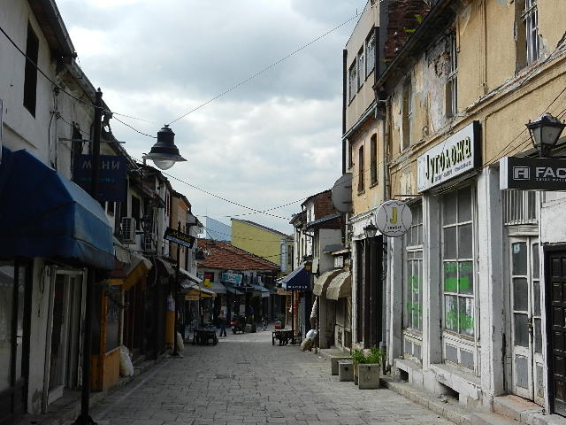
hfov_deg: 42.1
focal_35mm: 45
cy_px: 212
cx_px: 283
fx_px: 736
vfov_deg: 32.2
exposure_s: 1/1000
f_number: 4.2
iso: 160
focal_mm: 8.2
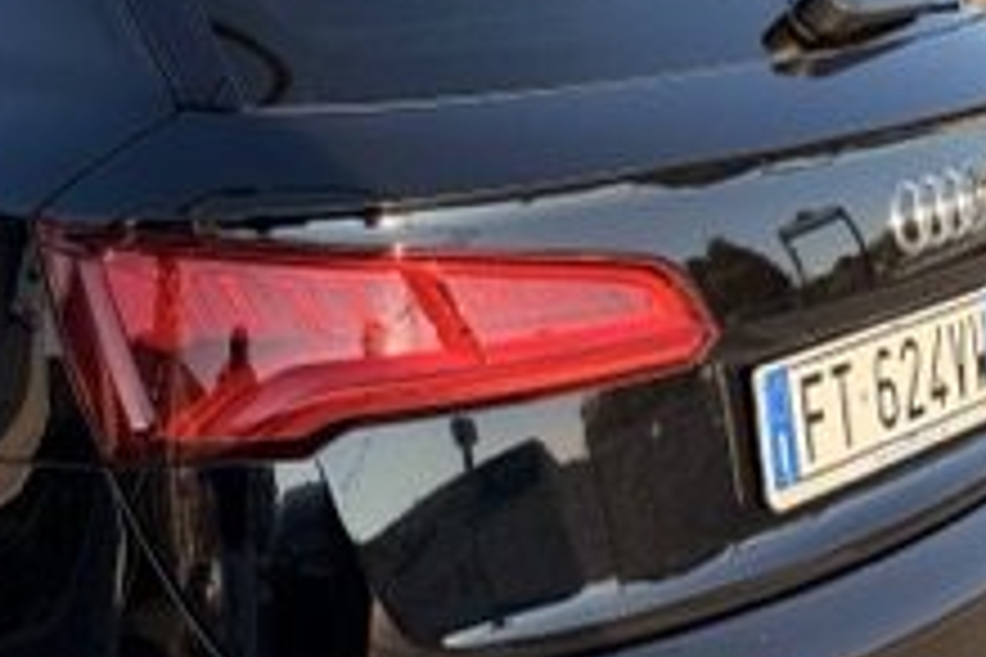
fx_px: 1999
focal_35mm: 73
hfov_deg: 26.3
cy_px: 364
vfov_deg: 18.7
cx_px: 5
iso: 100
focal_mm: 6.76
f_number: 1.78
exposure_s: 1/1271
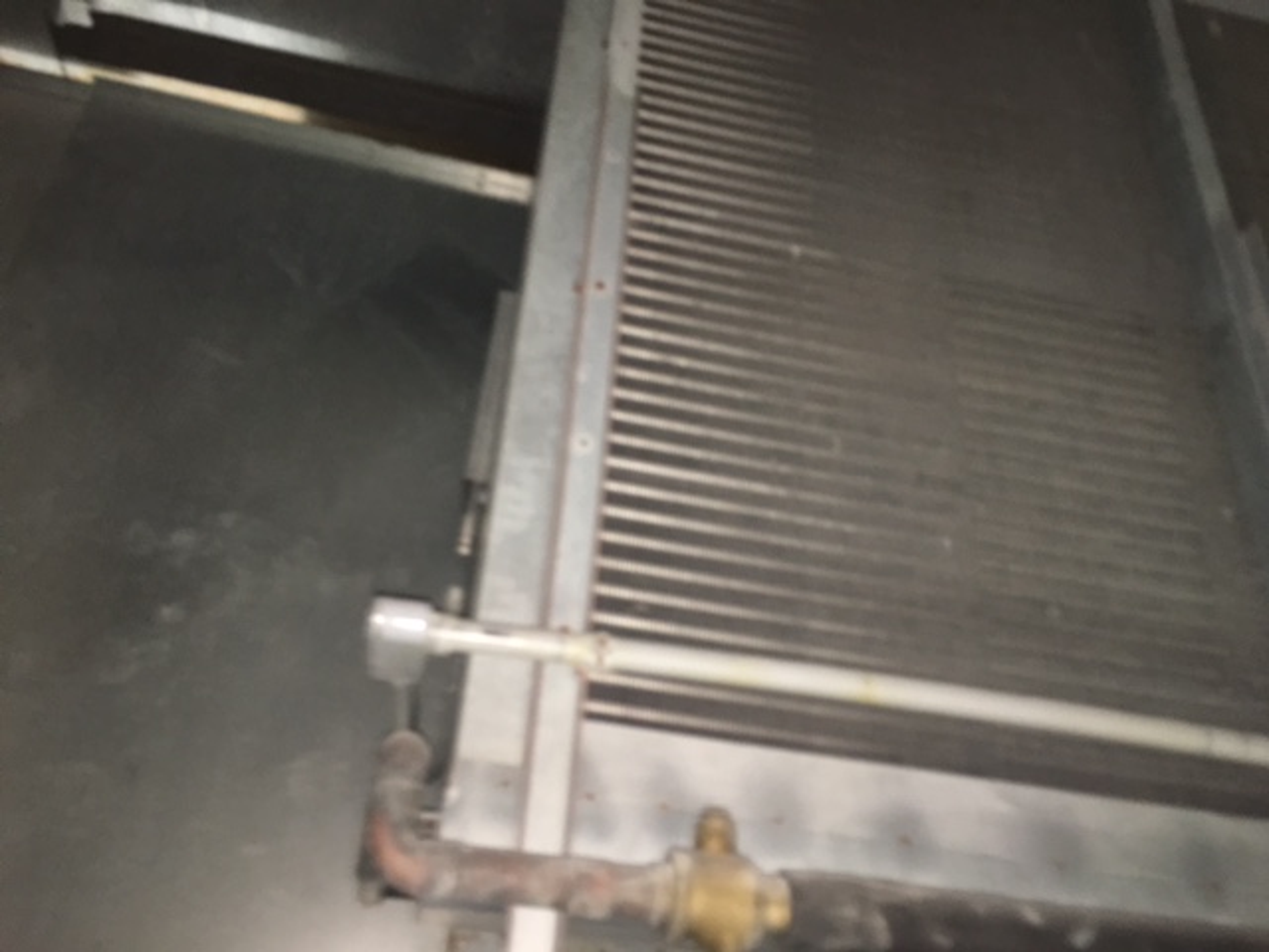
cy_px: 476
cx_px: 634
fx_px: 1063
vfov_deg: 48.2
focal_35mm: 29
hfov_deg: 61.7
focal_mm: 4.15
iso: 125
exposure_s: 1/16
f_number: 2.2
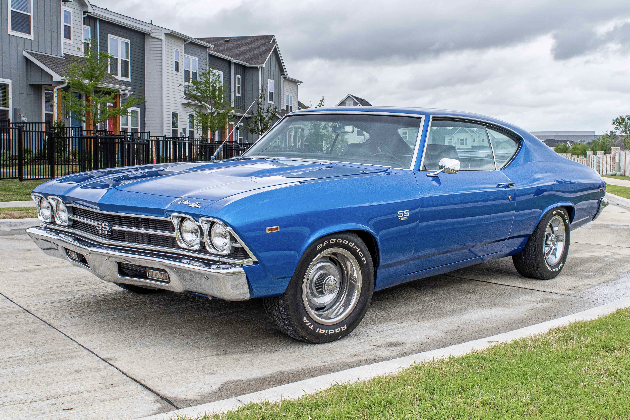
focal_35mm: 34
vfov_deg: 38.9
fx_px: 595
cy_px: 210
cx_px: 315
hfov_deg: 55.8
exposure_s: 1/1250
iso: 400
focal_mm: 23
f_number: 9
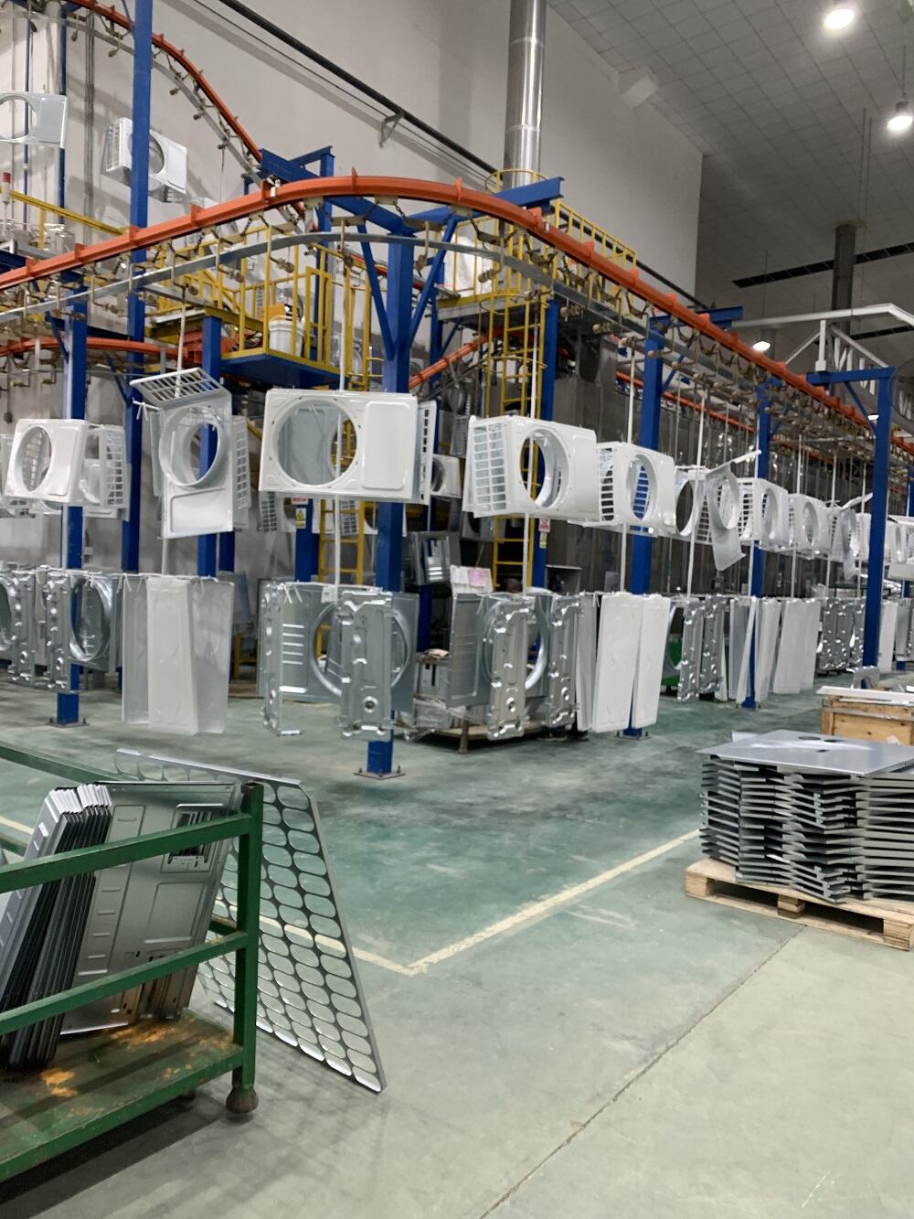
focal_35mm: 26
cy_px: 610
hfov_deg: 53.1
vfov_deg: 67.3
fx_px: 915
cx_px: 457
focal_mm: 4.25
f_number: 1.8
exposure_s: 1/50
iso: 125
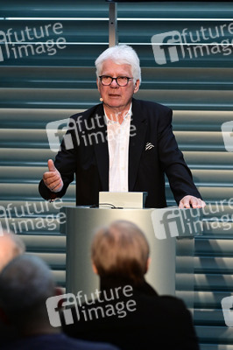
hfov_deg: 6.9
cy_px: 175
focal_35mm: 200
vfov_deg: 10.3
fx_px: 1945
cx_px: 116
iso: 2500
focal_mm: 200
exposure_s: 1/250
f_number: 4.5
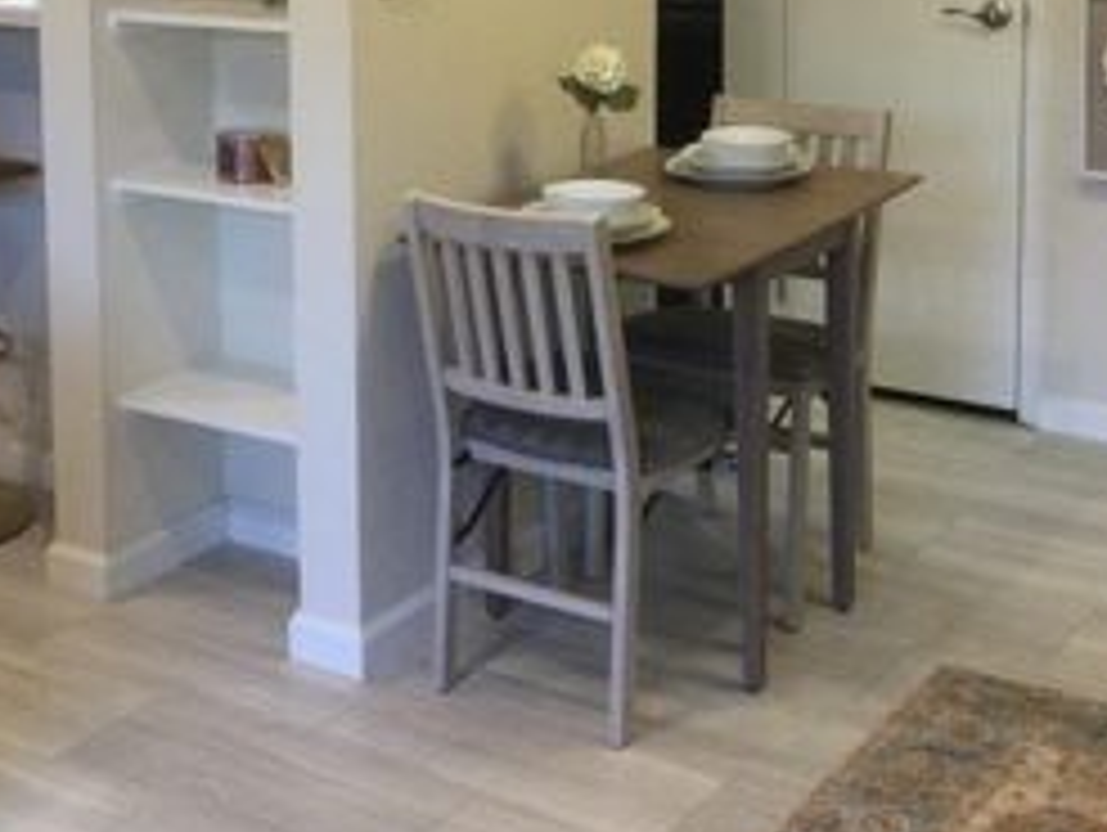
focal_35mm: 63
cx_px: 279
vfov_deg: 22.5
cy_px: 7
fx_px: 2017
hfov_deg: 30.2
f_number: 2.4
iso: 64
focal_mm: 3.3
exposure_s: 1/30
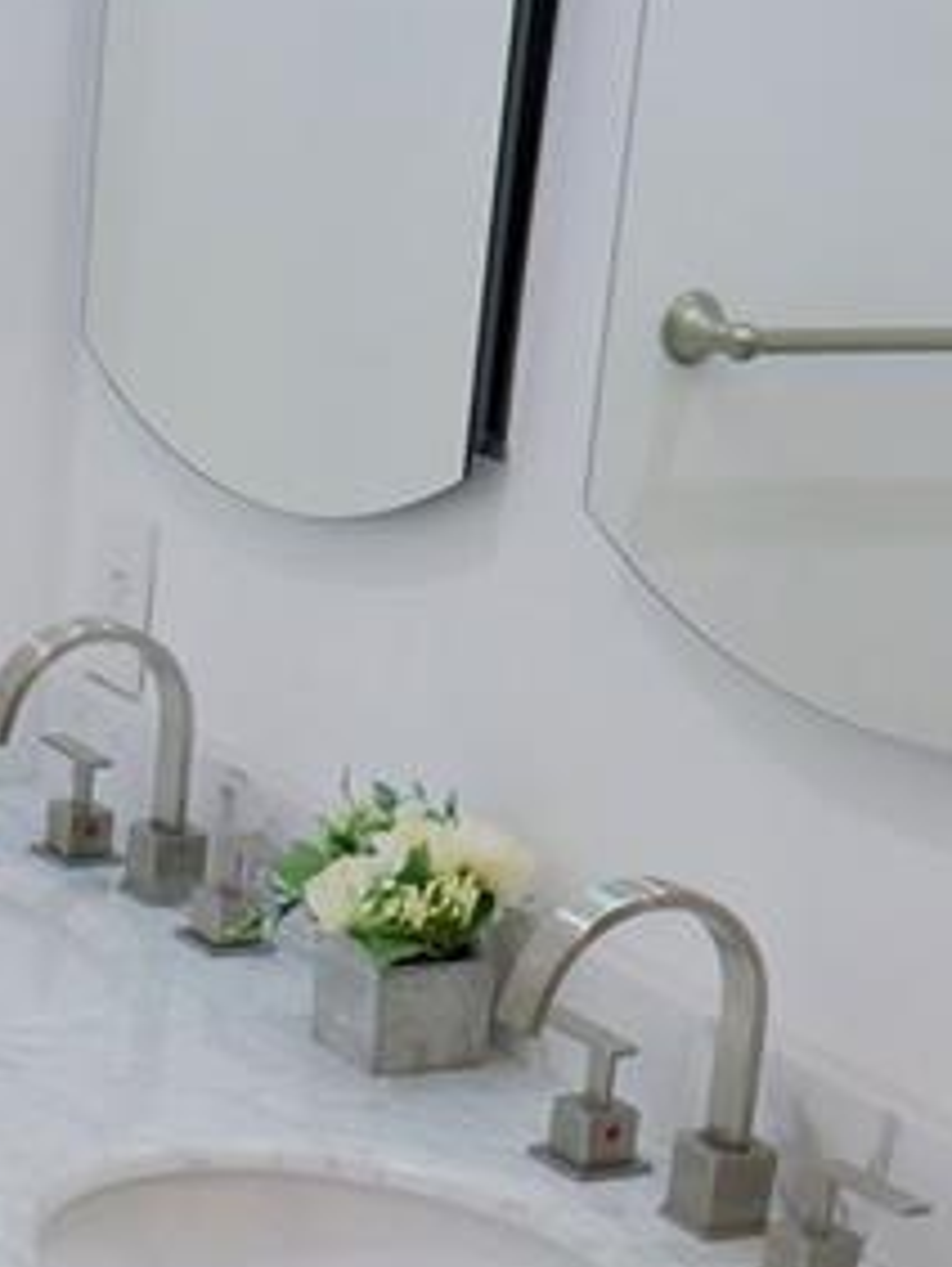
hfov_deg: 14.2
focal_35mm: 102
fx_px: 3735
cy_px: 1303
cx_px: -137
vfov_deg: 18.7
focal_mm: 12
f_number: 3.5
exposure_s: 1/125
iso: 1000
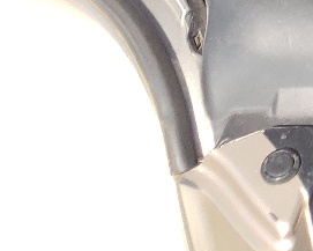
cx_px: 886
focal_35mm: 150
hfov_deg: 10.1
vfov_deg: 9.3
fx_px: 1390
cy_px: -342
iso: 50
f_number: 1.5
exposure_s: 1/1667
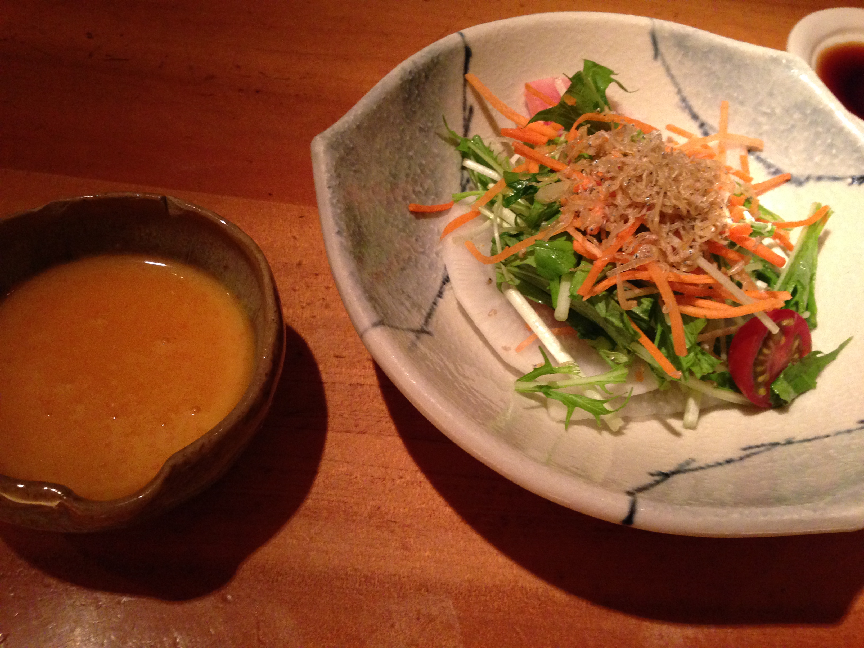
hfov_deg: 55.4
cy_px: 324
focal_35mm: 33
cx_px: 432
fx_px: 824
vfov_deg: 42.9
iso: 320
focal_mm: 4.12
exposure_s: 1/20
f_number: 2.4
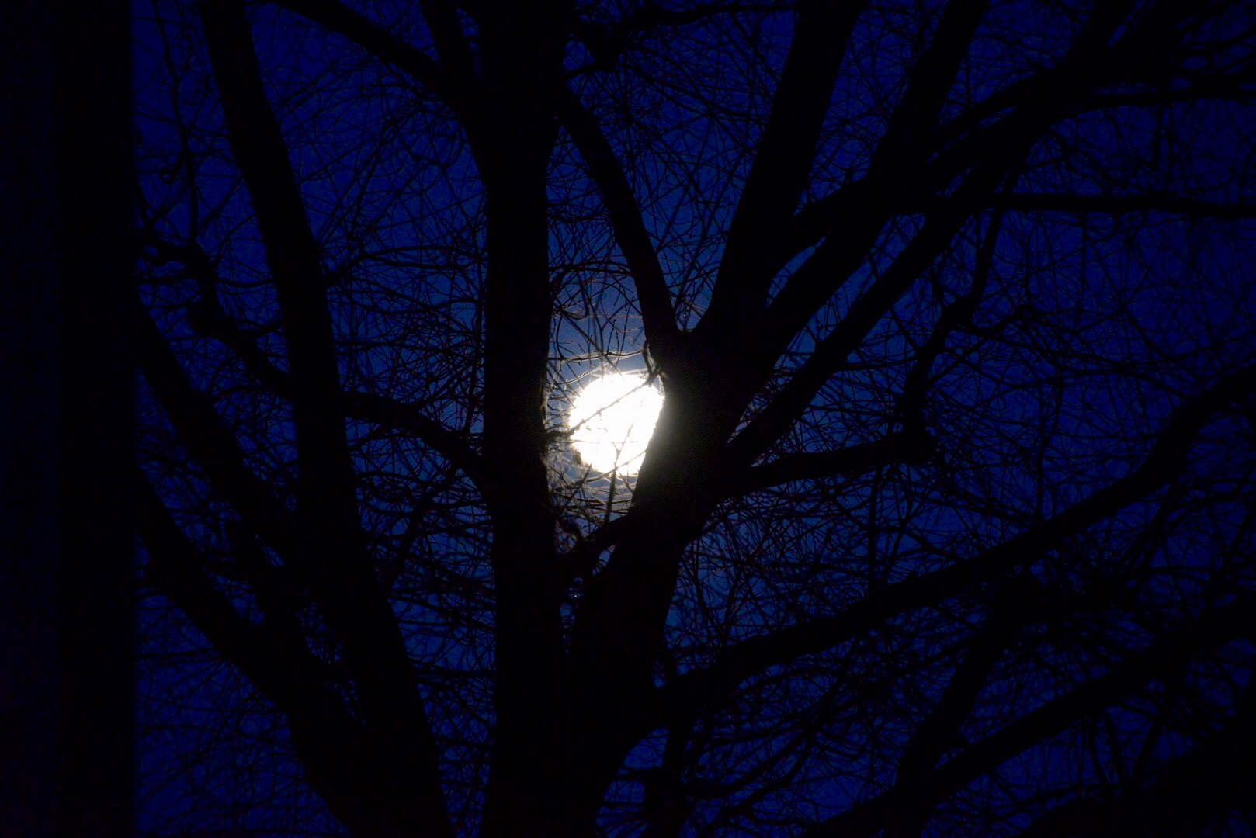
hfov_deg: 6.9
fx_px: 10470
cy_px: 419
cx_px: 628
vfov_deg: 4.6
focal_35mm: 300
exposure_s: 1/15
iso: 6400
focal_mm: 300
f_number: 8
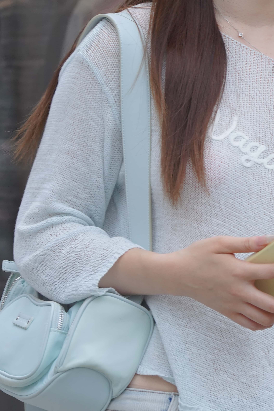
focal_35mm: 474
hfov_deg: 2.9
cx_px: 289
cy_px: 62
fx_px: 5411
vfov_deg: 4.3
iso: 400
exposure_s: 1/500
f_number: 6.3
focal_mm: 158
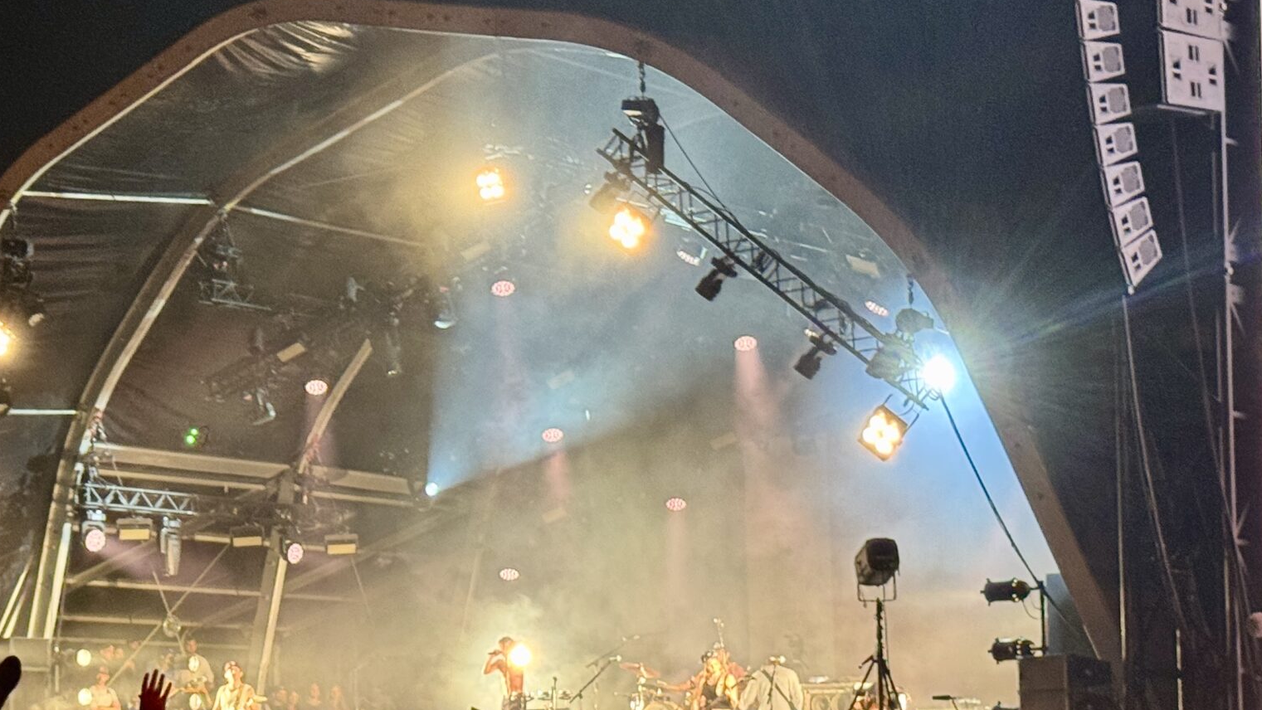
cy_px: 548
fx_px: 2945
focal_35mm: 88
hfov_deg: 24.0
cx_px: 362
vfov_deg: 13.7
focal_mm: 6.76
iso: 80
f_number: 1.78
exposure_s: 1/75
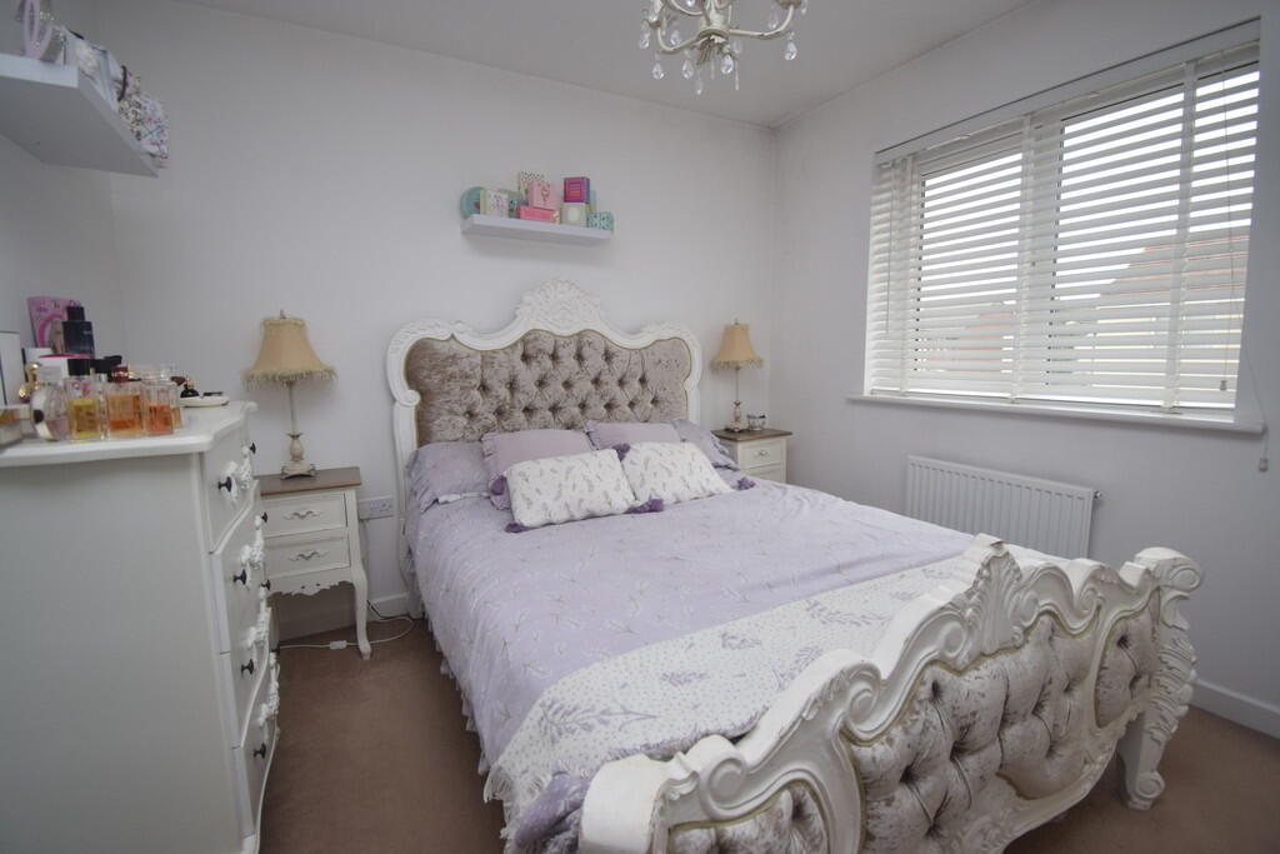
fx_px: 533
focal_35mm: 15
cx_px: 640
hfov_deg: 100.4
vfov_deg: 77.3
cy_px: 427
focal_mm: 10
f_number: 4.5
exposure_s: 1/80
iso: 400
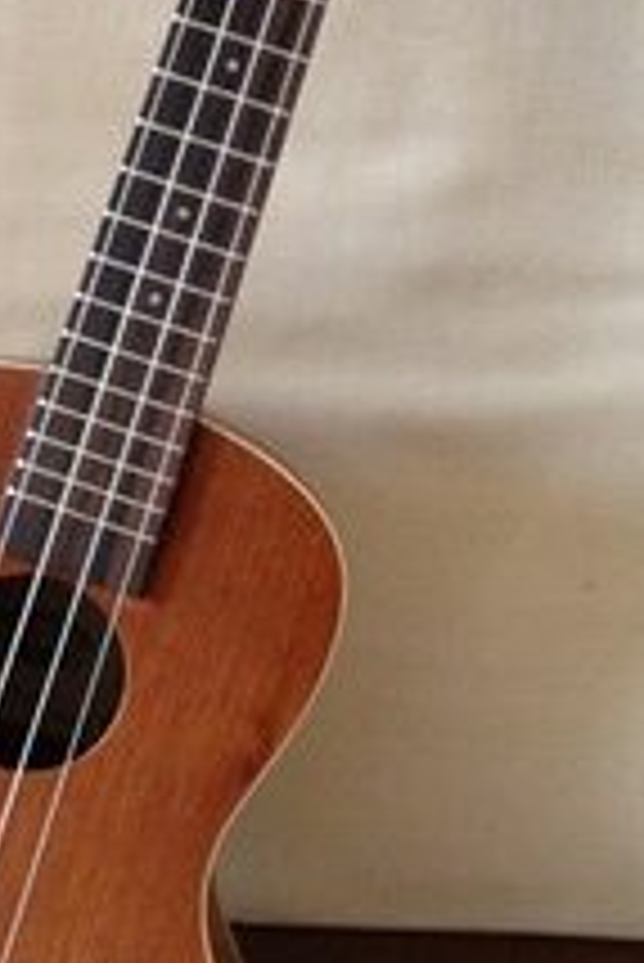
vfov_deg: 23.8
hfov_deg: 16.0
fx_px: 2277
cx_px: 160
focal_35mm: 85
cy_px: 338
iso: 250
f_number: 2.4
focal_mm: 4.28
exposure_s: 1/20
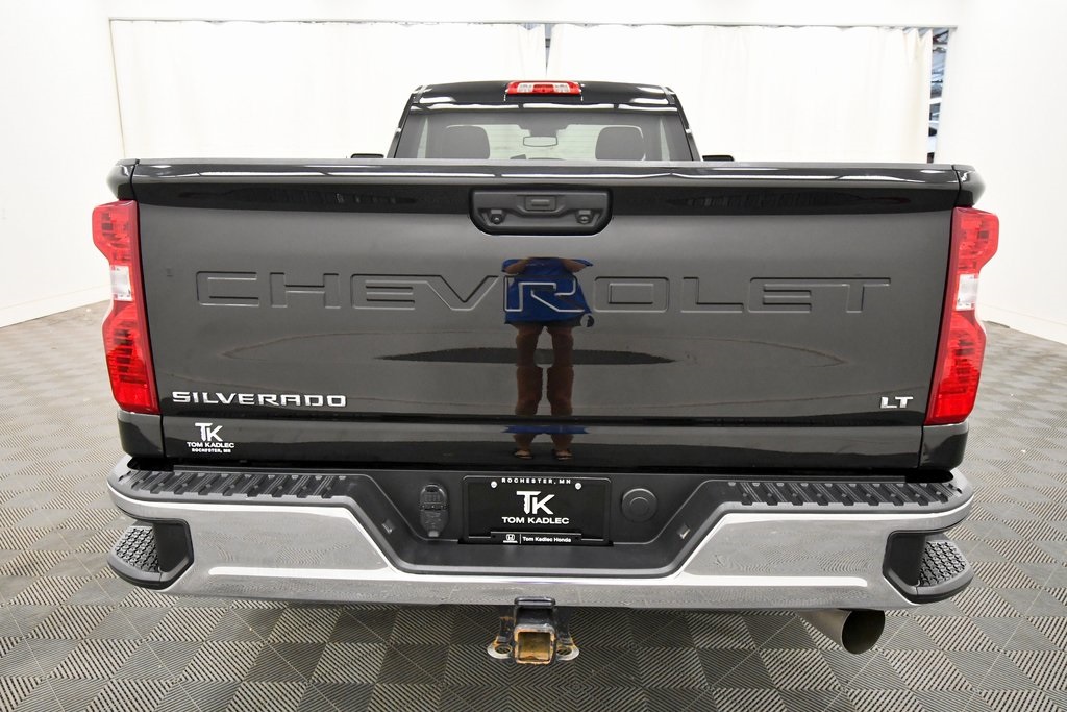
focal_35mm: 25
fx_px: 741
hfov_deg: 71.5
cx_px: 534
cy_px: 356
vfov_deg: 51.3
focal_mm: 17
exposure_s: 1/125
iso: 2000
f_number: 5.3
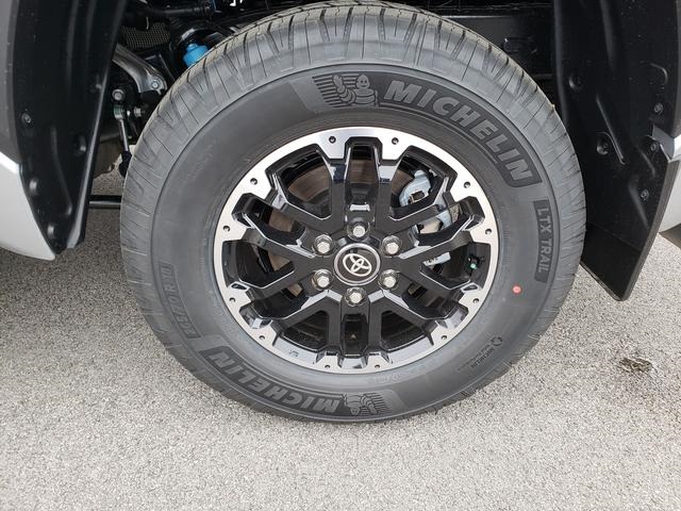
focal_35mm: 26
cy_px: 256
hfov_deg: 67.3
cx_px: 340
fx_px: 511
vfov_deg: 53.1
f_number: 2.4
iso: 125
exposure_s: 1/60
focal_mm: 4.3
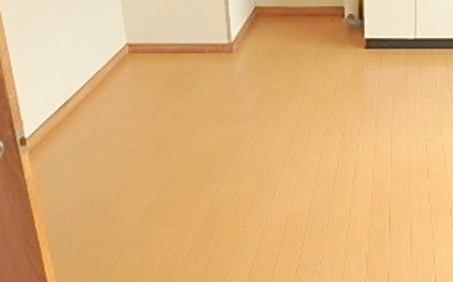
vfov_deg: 25.0
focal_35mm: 48
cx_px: 416
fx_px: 592
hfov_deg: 38.7
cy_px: -24
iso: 125
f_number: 3.5
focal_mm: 3.7
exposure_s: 1/60
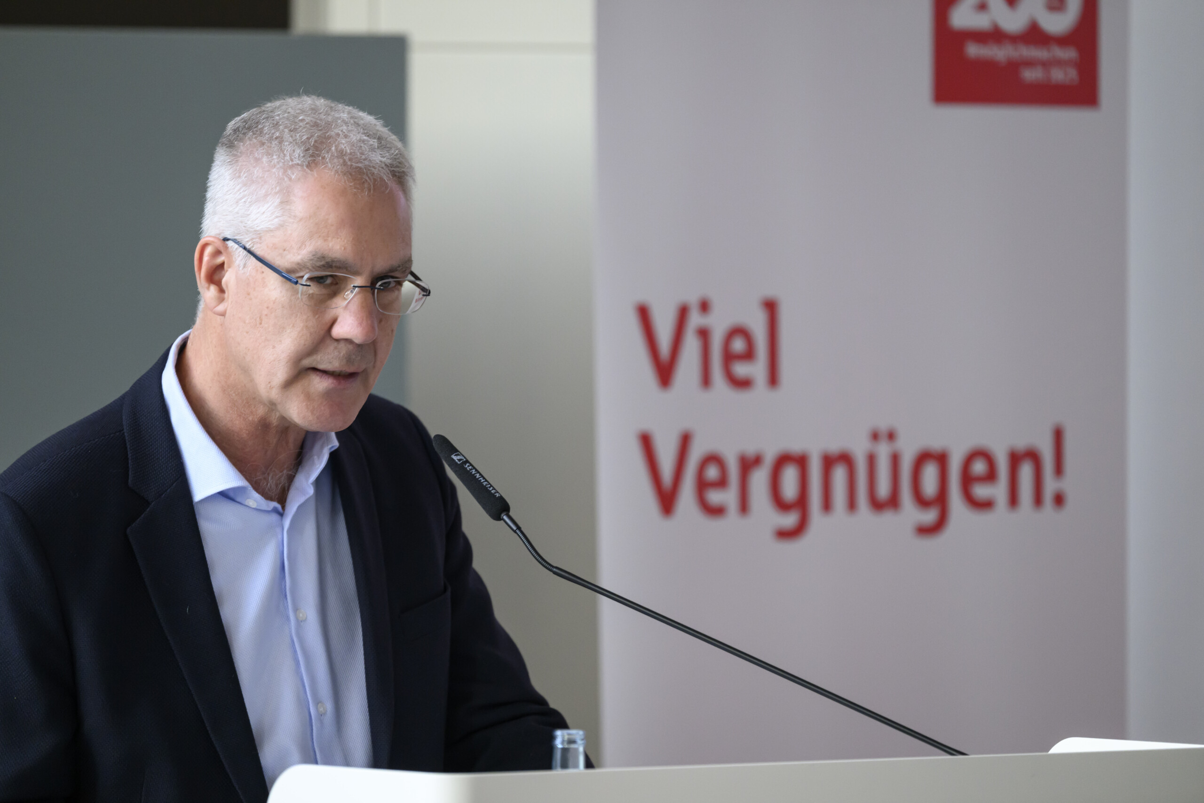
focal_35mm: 270
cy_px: 402
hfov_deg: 7.6
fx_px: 9030
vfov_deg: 5.1
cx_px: 602
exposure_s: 1/200
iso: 2500
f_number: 5.3
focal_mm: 270
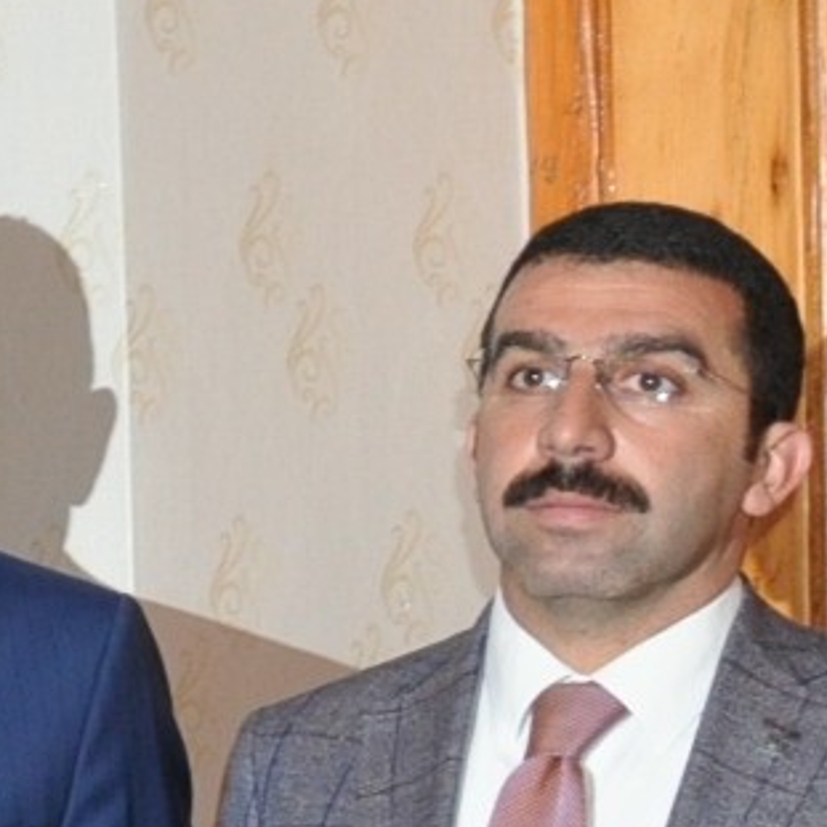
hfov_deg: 8.8
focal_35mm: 158
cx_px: -1758
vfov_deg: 11.0
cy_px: 840
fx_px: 4271
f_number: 3.5
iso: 800
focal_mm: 18
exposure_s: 1/60
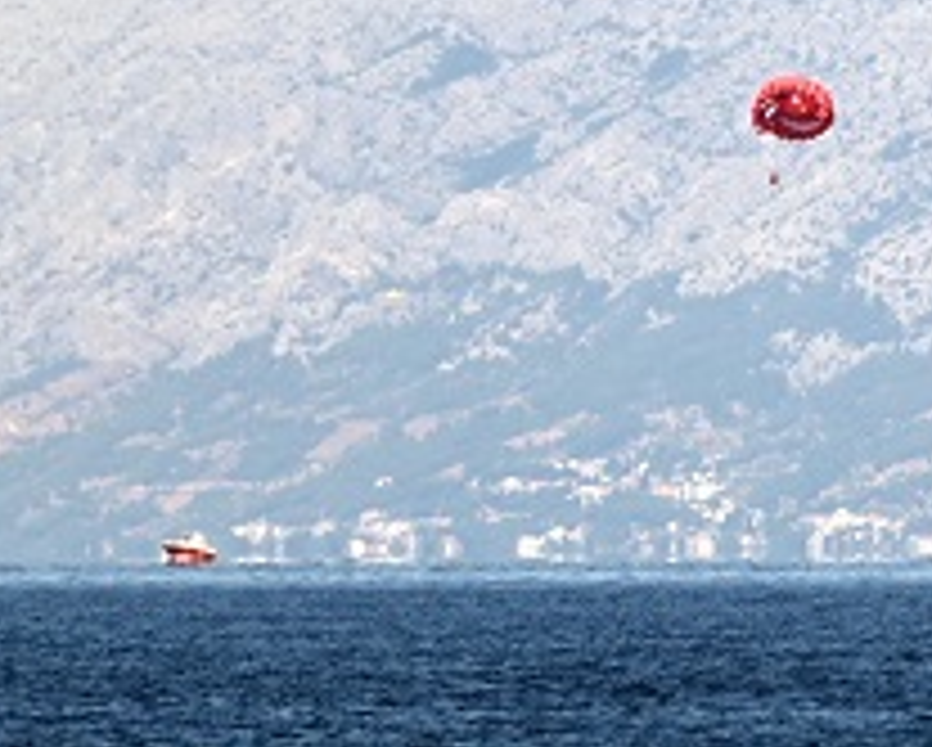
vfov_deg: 1.1
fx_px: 37494
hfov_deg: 1.4
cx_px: 986
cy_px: -110
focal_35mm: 1358
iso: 100
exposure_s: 1/800
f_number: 5.6
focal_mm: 300
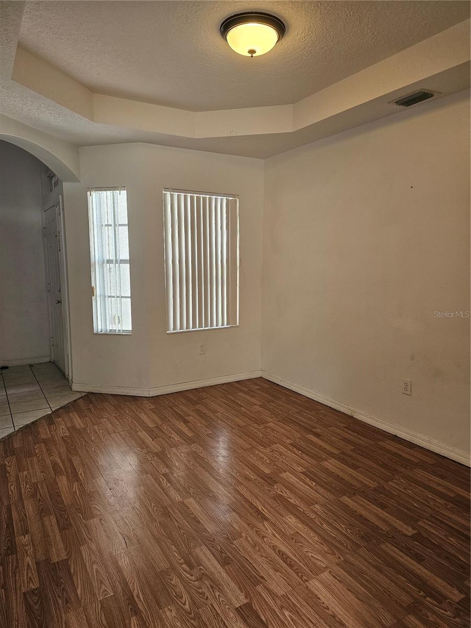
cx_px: 236
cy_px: 314
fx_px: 417
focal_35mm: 23
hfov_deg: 58.9
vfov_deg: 73.9
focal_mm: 6.3
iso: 160
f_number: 1.7
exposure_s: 1/120
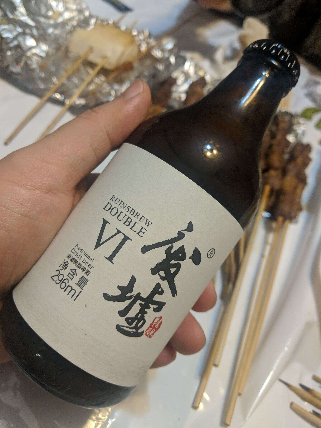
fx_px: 334
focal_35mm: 27
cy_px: 214
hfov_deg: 51.4
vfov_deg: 65.3
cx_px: 160
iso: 308
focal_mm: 4.44
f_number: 1.8
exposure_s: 1/50
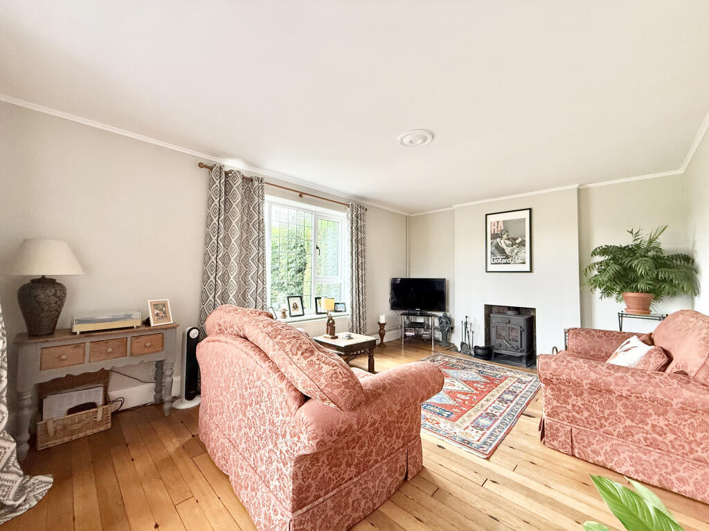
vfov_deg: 85.7
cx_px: 354
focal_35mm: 14
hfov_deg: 102.1
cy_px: 266
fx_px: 287
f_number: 2.2
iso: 250
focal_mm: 2.22
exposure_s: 1/99
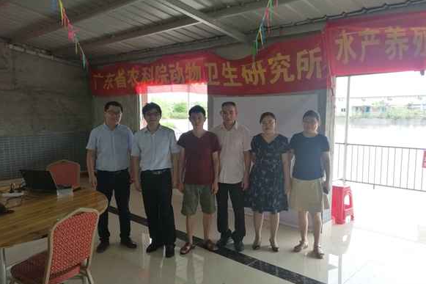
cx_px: 218
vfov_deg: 44.9
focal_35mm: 29
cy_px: 149
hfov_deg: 63.7
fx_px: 343
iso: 100
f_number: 2
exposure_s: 1/33.3
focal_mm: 4.04
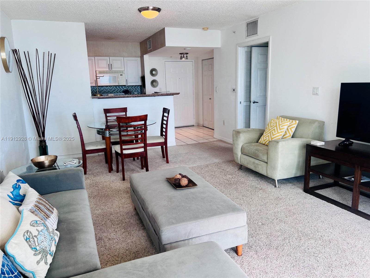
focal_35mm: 26
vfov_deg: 53.1
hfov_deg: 67.3
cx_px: 185
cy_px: 139
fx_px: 278
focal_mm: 5.7
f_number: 1.5
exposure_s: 1/284
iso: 40
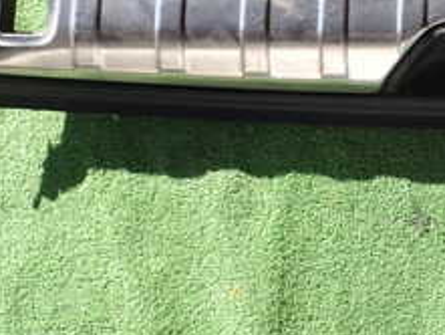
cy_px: 32
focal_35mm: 87
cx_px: 534
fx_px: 1119
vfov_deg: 16.8
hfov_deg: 21.0
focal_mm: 5.79
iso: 100
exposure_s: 1/200
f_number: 3.2
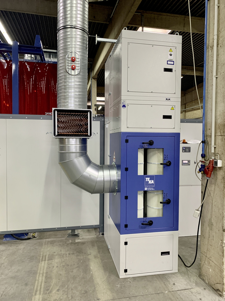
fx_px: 225
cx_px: 112
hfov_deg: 53.1
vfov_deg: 67.3
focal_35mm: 26
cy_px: 150
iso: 250
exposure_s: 1/50
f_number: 1.8
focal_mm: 4.25
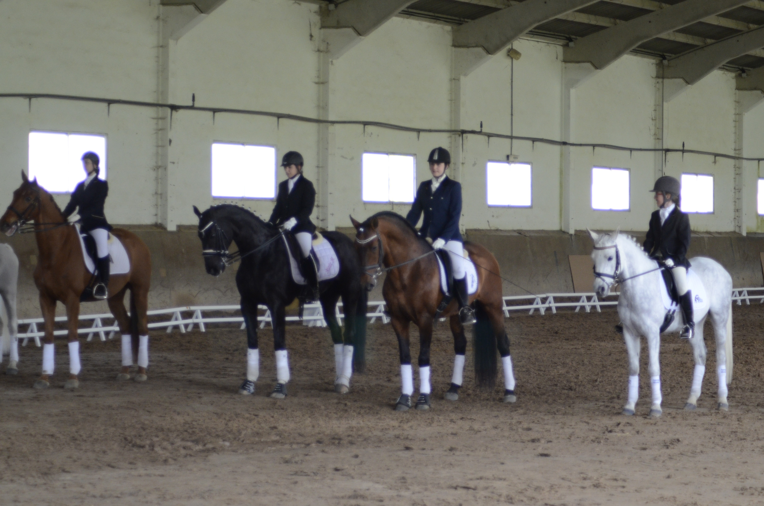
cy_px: 253
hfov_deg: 19.5
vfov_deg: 13.0
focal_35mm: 105
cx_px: 382
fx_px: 2224
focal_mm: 70
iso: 1250
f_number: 4
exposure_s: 1/250
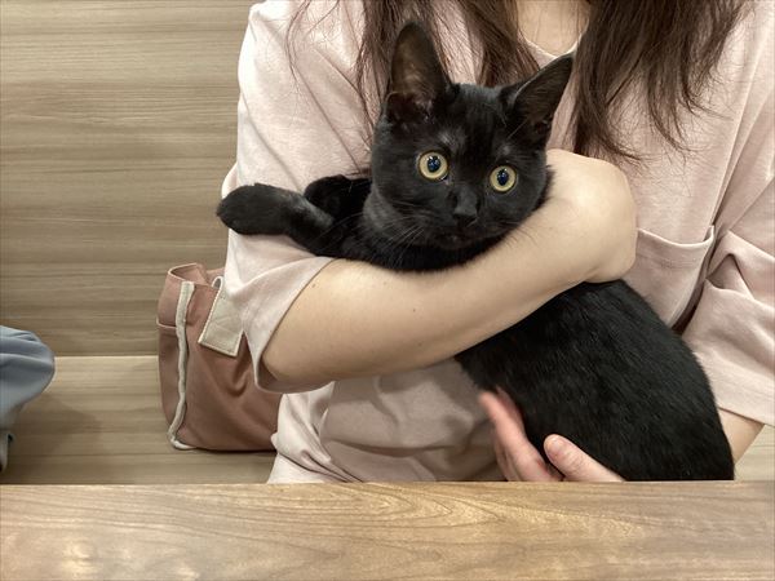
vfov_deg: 45.4
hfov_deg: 58.4
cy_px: 290
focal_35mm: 31
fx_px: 694
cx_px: 388
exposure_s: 1/50
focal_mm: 3.3
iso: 125
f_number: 2.4
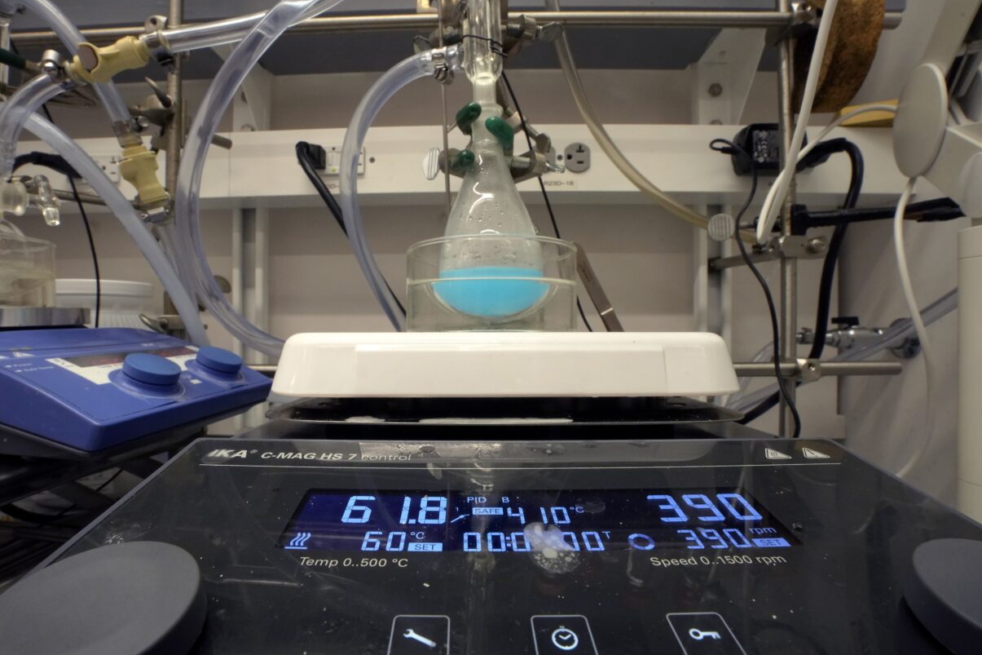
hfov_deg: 93.2
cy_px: 328
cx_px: 469
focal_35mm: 17
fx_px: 464
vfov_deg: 70.4
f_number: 20
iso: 2500
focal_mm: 16
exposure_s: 1/15
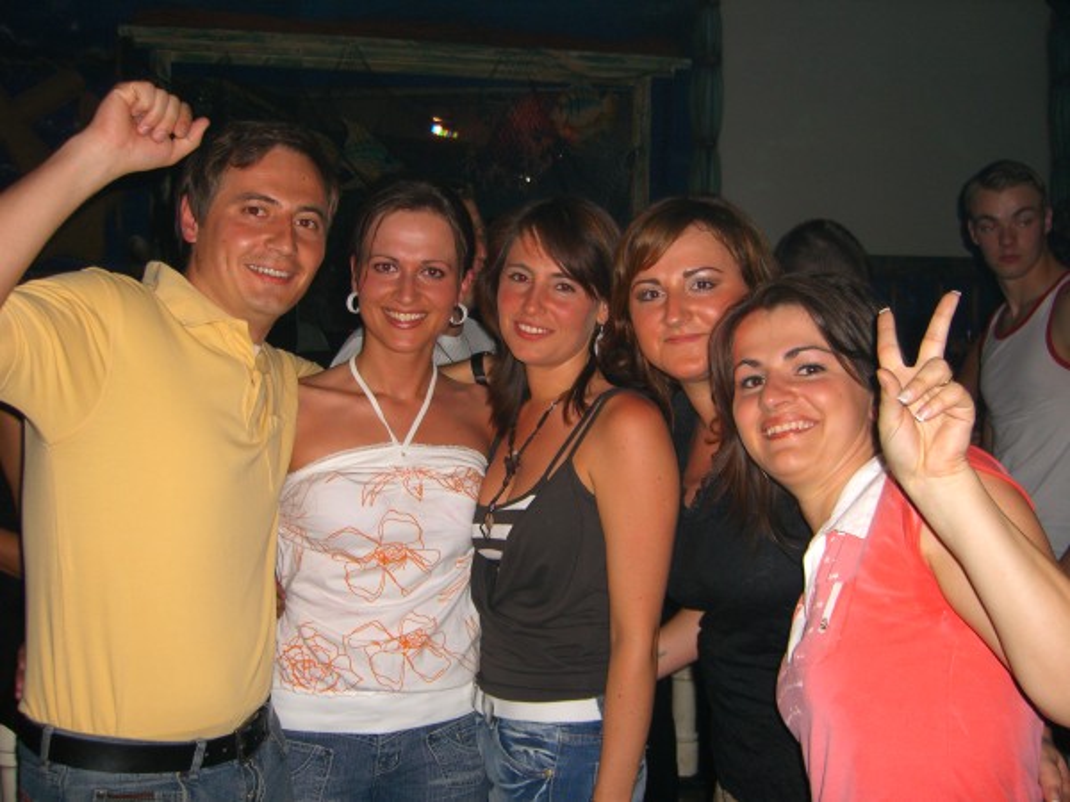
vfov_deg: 37.7
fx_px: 1175
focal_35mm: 38
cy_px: 401
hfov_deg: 49.0
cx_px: 535
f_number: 2.8
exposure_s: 1/60
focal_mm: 7.9
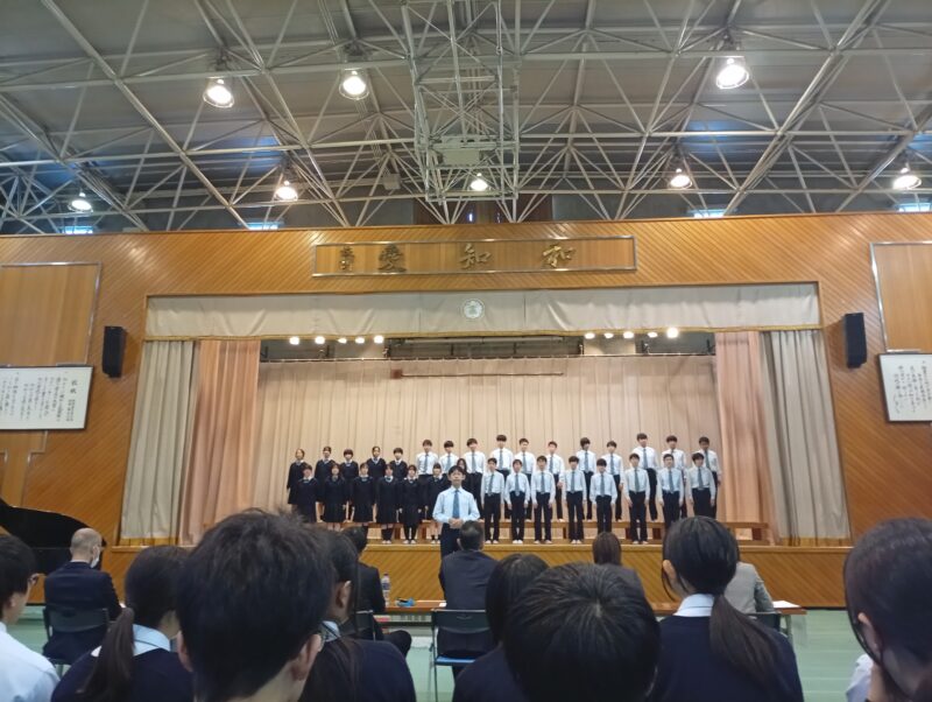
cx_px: 466
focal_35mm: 27
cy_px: 351
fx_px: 728
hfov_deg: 65.3
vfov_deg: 51.4
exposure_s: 1/33.3
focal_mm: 3.84
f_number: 1.8
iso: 535
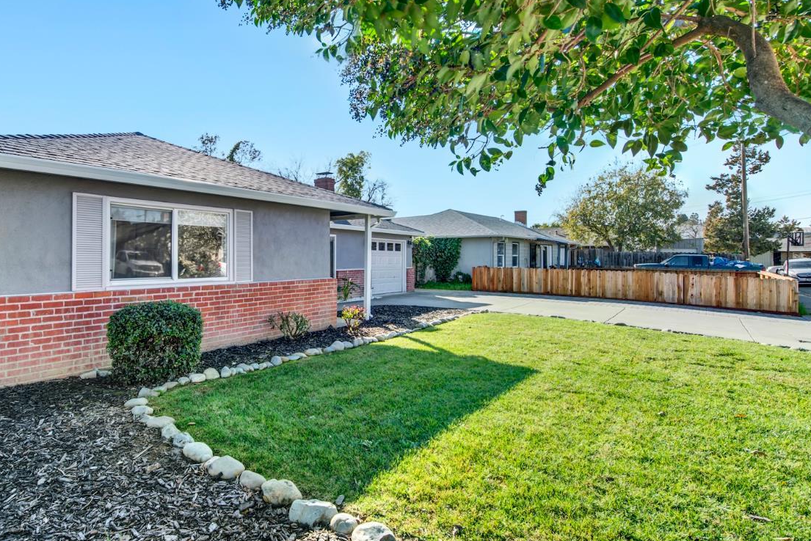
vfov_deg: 64.6
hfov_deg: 85.4
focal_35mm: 19
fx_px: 428
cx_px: 311
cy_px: 253
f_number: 14
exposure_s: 1/25
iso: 100
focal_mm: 14
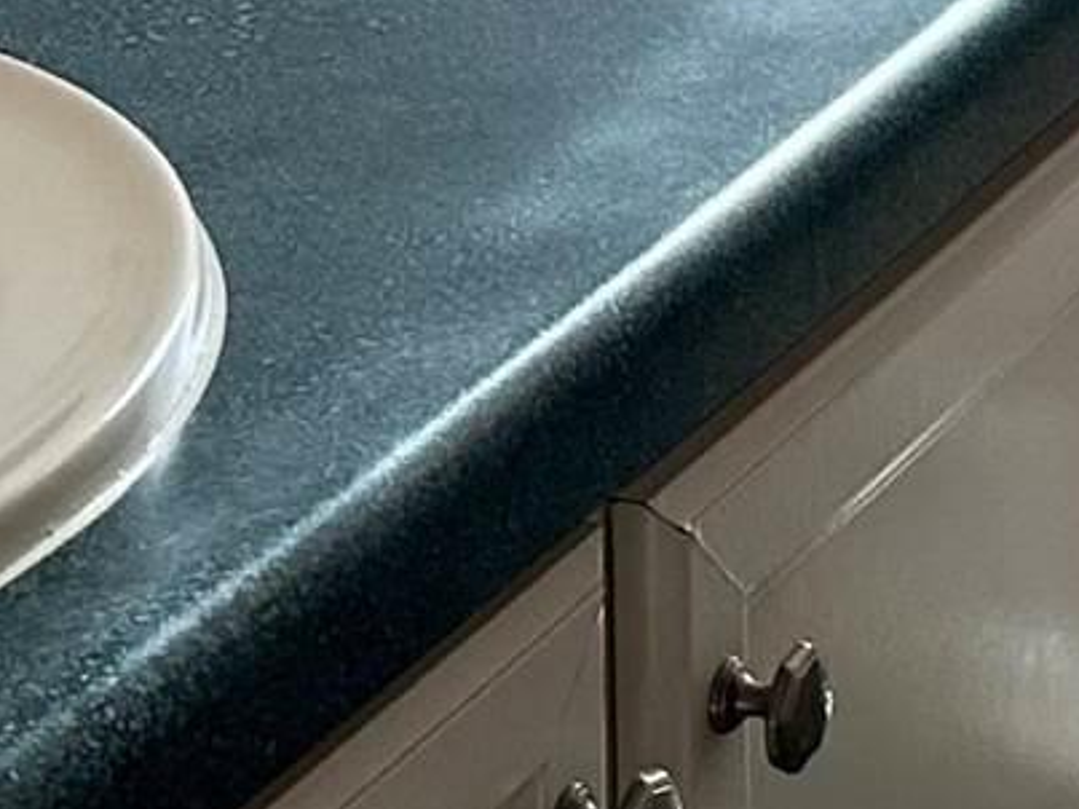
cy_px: -1915
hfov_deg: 10.6
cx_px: 1325
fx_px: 5703
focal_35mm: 183
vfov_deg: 7.0
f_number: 1.78
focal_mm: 6.86
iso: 80
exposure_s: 1/303
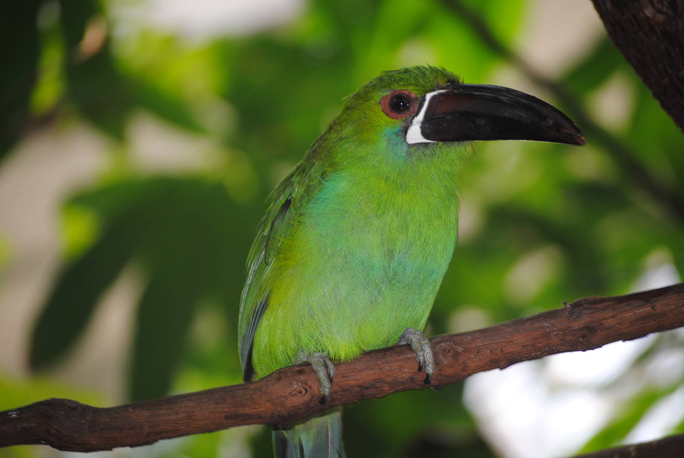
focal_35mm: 174
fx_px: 3310
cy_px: 229
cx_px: 342
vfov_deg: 7.9
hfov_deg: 11.8
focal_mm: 116
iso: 200
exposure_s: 1/60
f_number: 4.8
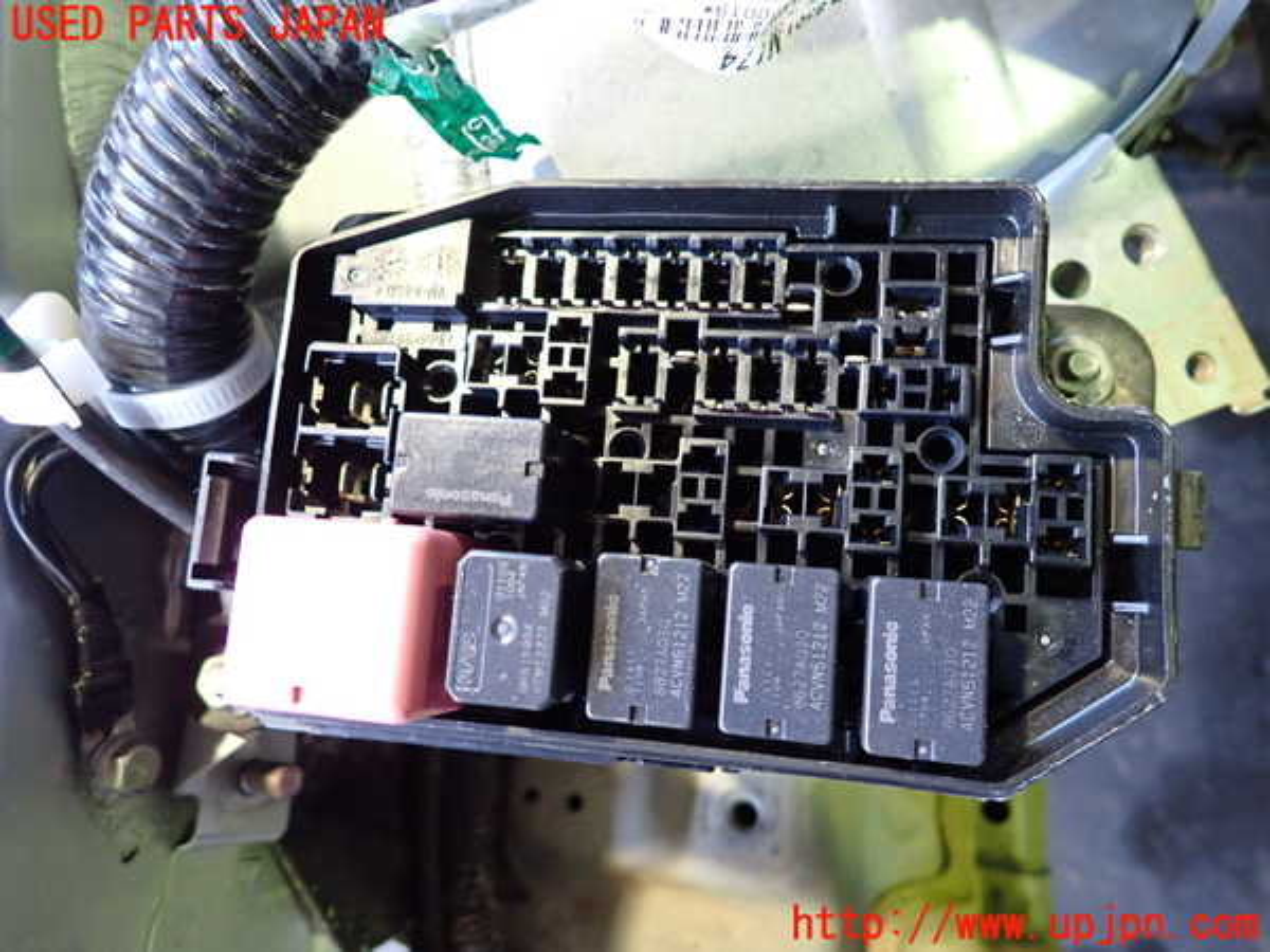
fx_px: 917
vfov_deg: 54.9
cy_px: 476
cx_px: 635
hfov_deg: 69.4
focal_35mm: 25
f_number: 2
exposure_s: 1/40
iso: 500
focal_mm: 4.5
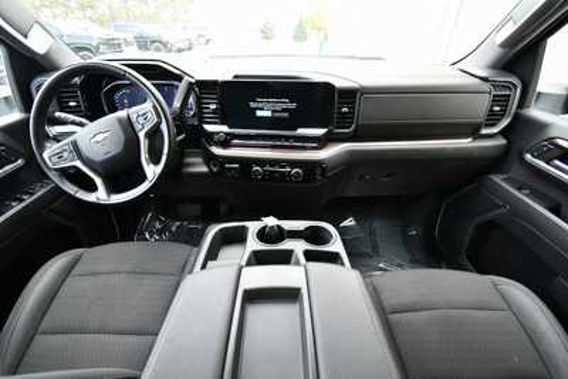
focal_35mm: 15
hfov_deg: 100.4
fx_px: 237
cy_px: 190
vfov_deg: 77.4
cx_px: 284
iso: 900
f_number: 4.5
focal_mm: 10
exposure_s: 1/125
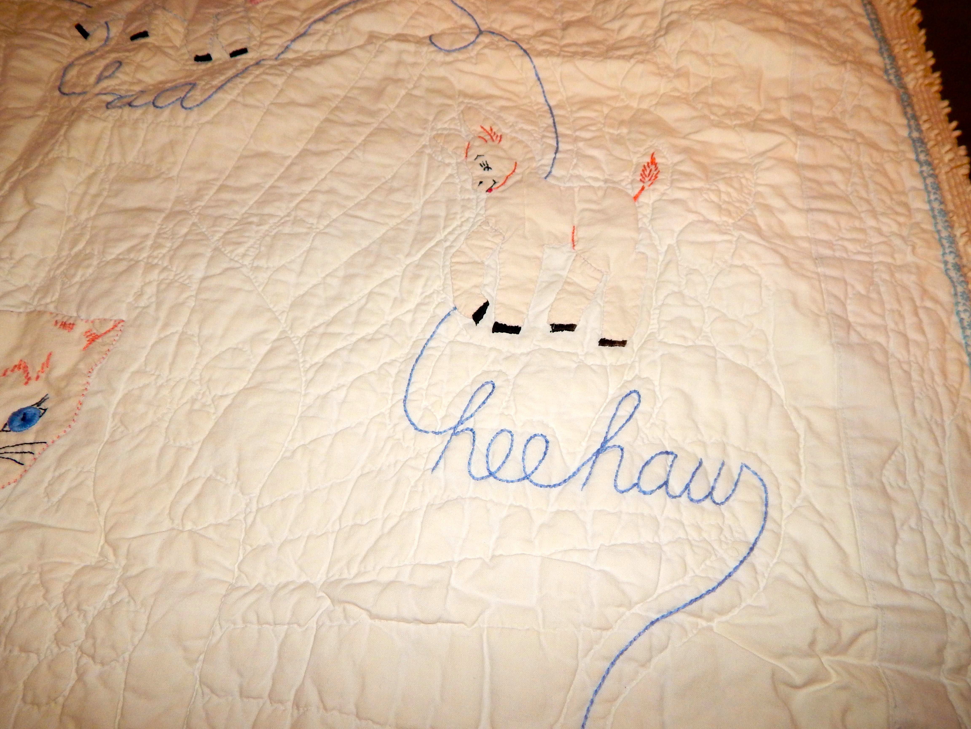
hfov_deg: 69.4
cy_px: 364
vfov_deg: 54.9
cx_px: 486
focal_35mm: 25
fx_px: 701
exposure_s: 1/30
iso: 200
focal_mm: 4.5
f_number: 3.1
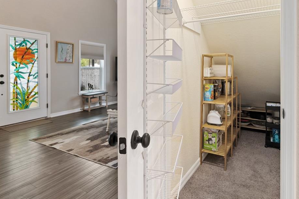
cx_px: 177
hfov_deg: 80.4
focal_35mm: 21
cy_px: 72
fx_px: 174
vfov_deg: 58.5
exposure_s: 1/10
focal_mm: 12
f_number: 5.6
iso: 400
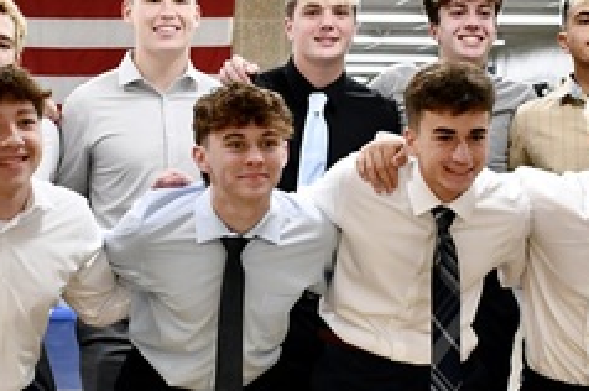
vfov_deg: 12.2
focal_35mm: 111
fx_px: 1814
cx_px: 309
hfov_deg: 18.4
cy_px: 338
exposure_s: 1/125
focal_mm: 22
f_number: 3.8
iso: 1600
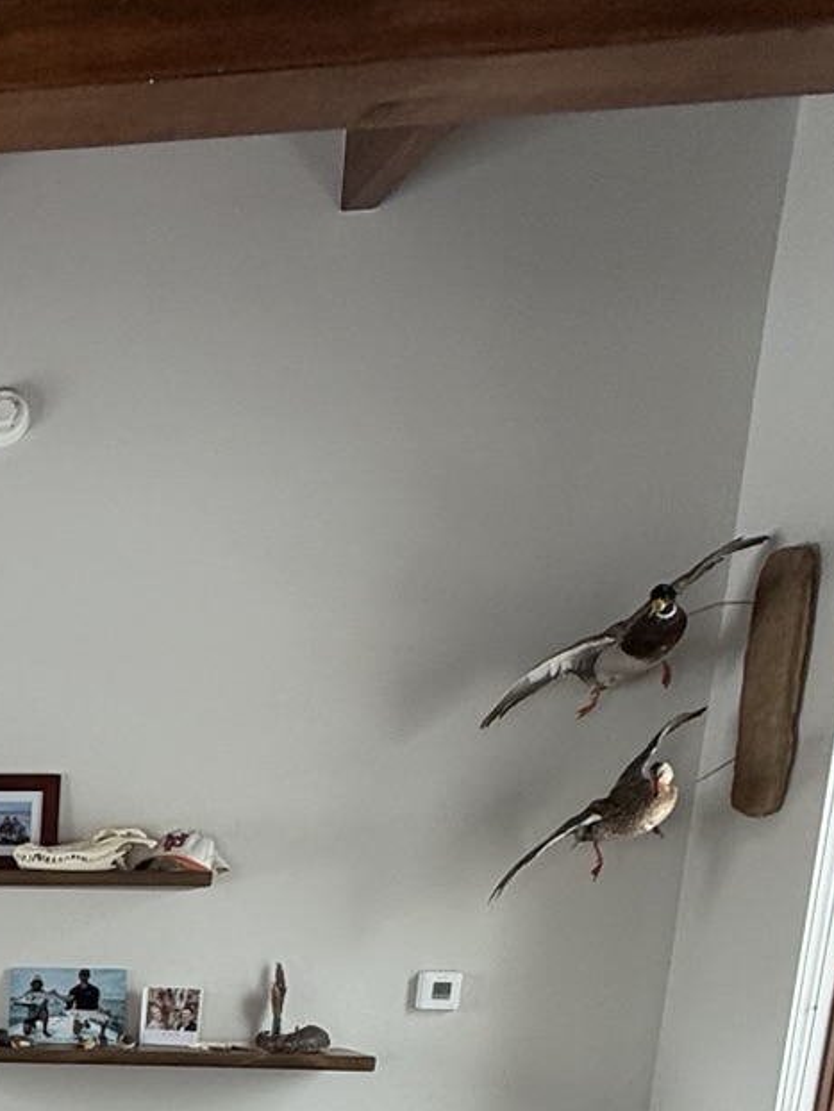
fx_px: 1445
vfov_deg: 35.5
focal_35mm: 45
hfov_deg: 25.8
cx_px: -343
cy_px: 1241
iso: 64
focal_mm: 2.22
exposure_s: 1/180
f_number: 2.2
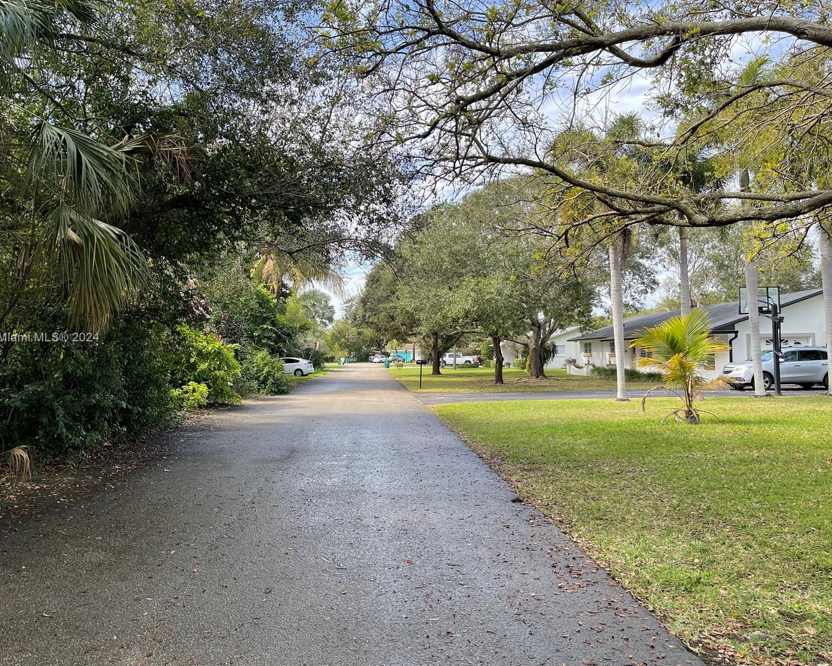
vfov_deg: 53.2
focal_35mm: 27
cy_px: 338
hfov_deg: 63.9
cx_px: 376
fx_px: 665
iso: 32
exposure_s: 1/713
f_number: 1.6
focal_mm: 5.1
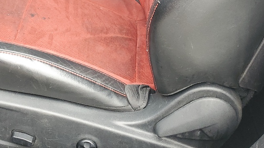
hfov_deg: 29.5
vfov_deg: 15.7
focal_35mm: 69
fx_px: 483
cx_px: 36
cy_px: -89
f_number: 1.5
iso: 50
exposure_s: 1/120
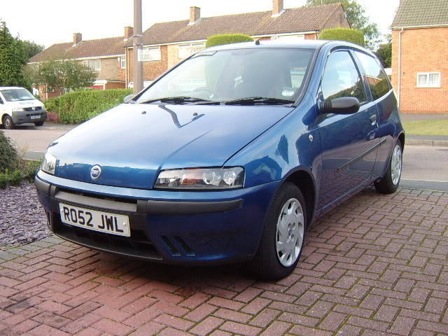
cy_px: 168
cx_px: 224
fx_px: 401
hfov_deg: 58.4
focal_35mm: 31
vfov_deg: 45.4
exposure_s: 1/104
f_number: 2.7
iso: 100
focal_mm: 8.13
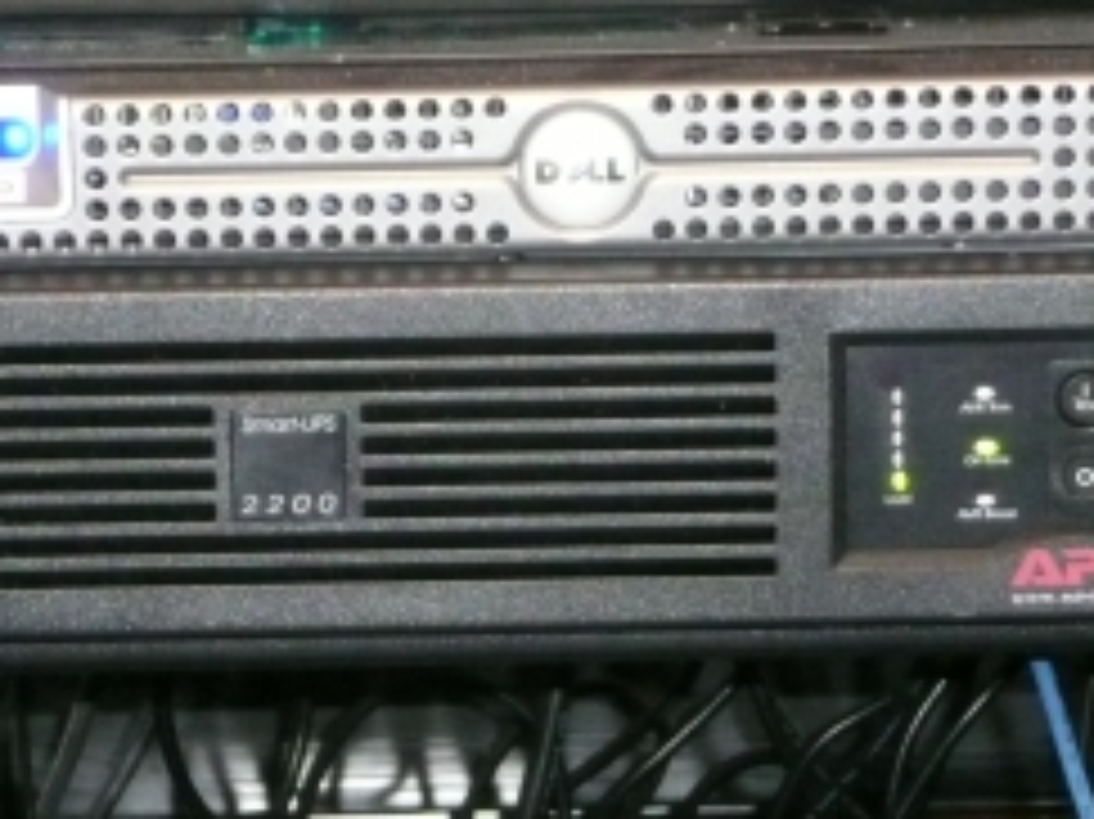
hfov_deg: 9.1
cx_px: 477
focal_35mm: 217
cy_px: 423
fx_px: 6855
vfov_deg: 6.8
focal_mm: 16.9
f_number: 4.7
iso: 640
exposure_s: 1/30
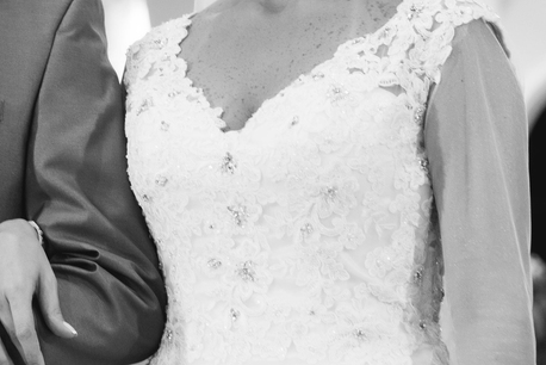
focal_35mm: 131
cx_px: 134
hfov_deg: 15.6
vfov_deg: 10.4
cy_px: 42
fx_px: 1988
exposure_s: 1/125
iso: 1250
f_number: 2.8
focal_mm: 50
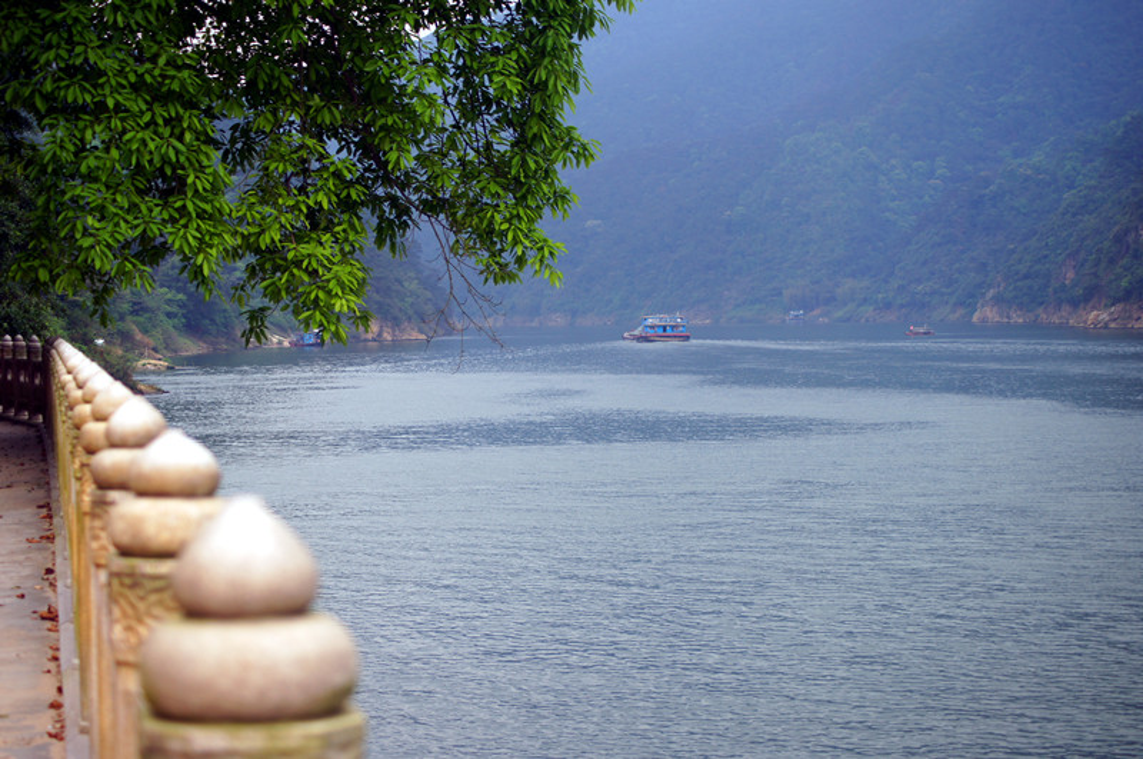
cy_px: 380
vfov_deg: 16.5
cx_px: 572
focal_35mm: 82
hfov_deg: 24.7
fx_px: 2616
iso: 100
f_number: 4.5
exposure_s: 1/160
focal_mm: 55
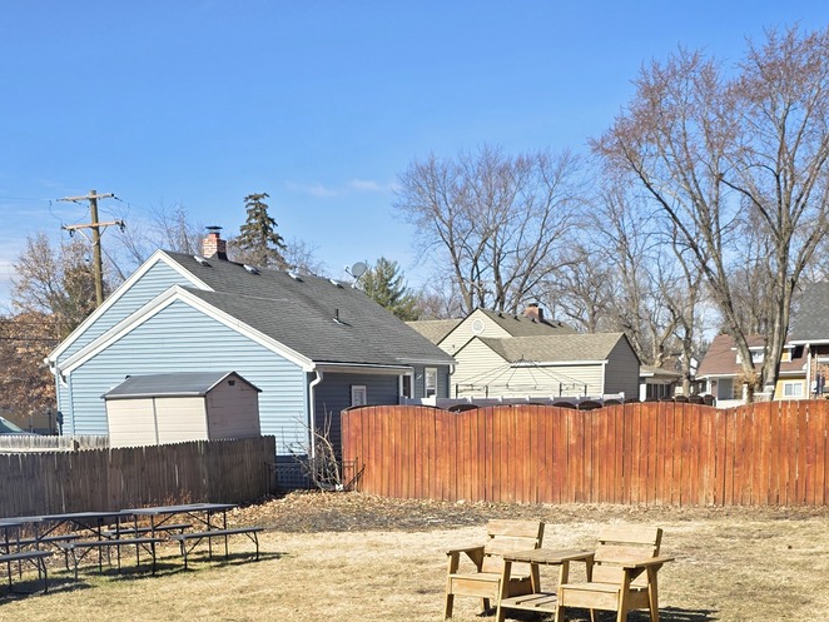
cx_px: 414
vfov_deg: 27.6
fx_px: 1198
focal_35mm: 50
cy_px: 612
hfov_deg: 38.2
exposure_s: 1/3390
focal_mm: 6.3
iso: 80
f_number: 1.7
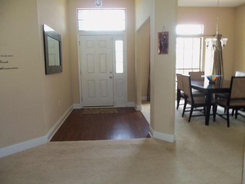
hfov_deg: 61.7
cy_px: 92
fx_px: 205
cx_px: 122
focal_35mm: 29
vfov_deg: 48.2
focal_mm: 5.2
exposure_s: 1/30
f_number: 3.4
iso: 200
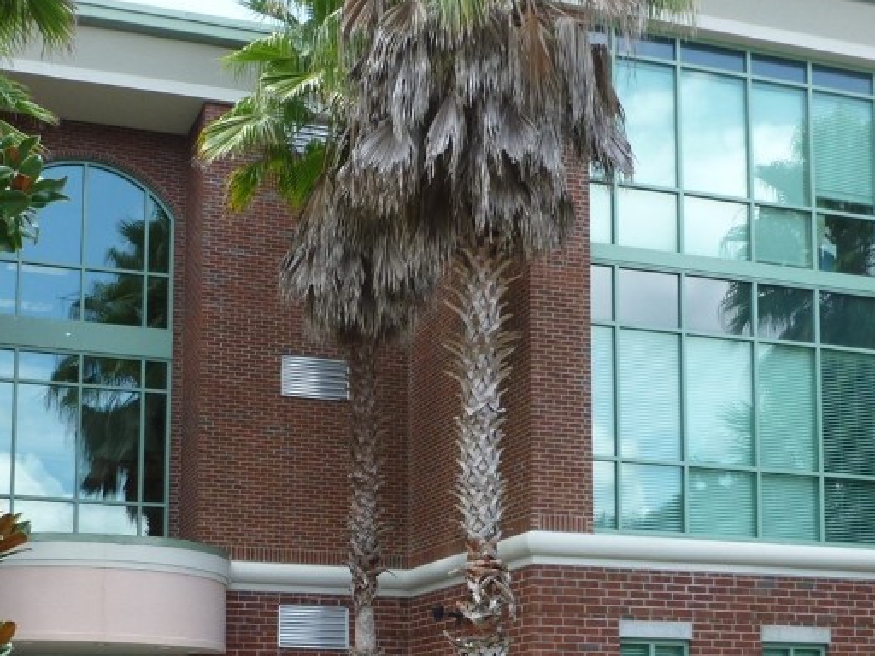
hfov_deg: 34.2
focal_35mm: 56
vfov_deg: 25.1
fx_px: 1416
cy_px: 617
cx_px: 325
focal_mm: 5
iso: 100
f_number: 3.3
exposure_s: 1/200
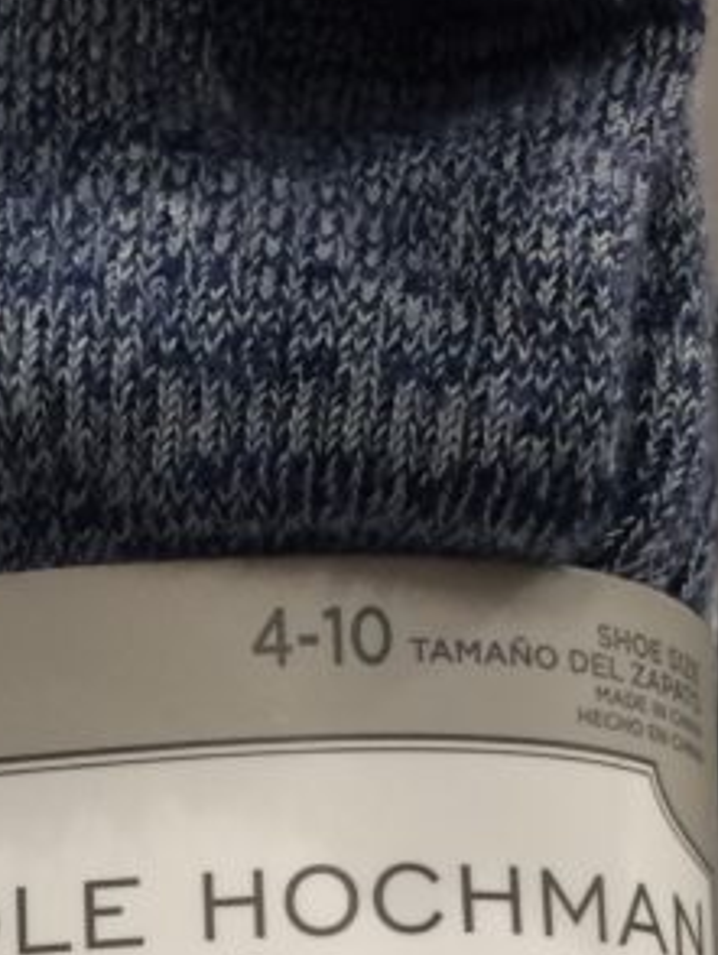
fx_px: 2789
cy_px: 1039
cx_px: 107
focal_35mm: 101
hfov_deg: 14.6
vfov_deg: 18.7
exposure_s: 1/33
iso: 50
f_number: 2.2
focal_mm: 4.15
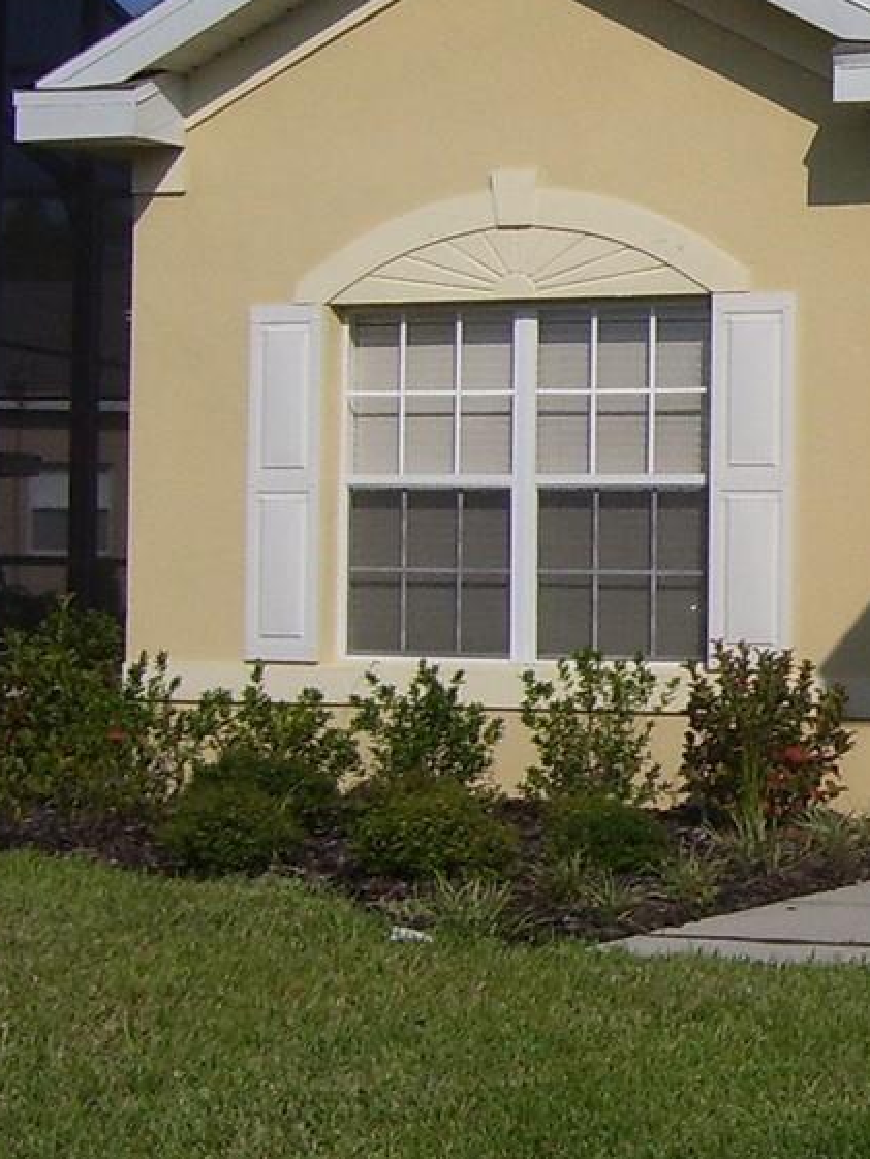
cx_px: 1329
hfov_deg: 14.2
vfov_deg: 20.2
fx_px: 3249
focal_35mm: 97
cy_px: 463
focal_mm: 5.6
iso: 80
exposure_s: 1/1500
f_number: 4.8
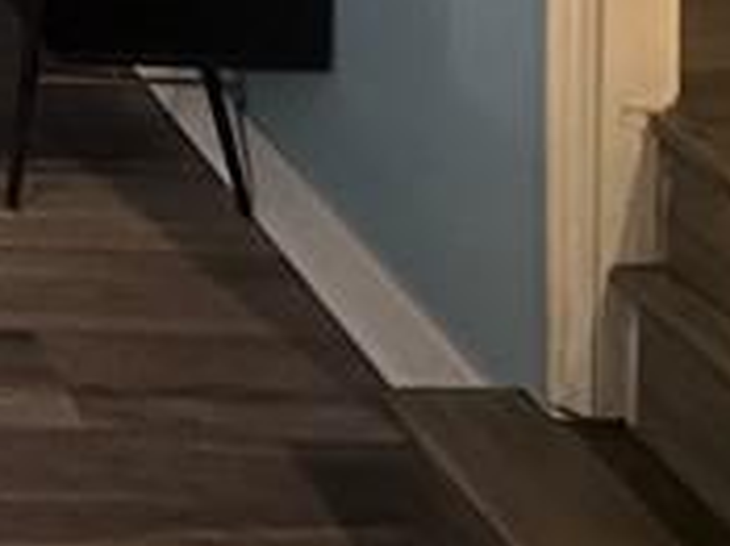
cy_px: -817
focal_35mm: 82
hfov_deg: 18.2
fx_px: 1728
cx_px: -622
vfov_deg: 13.0
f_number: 2.2
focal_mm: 2.22
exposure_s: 1/60
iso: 800
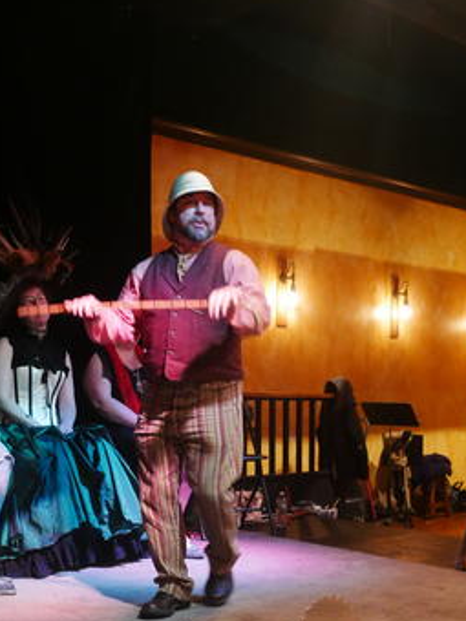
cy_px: 371
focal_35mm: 53
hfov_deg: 27.5
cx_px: 238
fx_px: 951
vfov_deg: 36.0
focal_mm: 20
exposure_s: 1/60
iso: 4000
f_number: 2.2
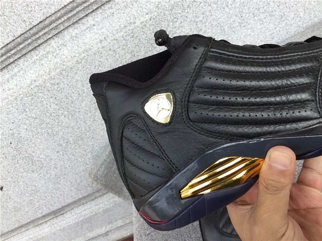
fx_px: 288
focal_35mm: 31
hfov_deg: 58.4
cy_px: 120
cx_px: 161
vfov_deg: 45.4
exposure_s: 1/189
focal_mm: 3.3
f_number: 2.4
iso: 25
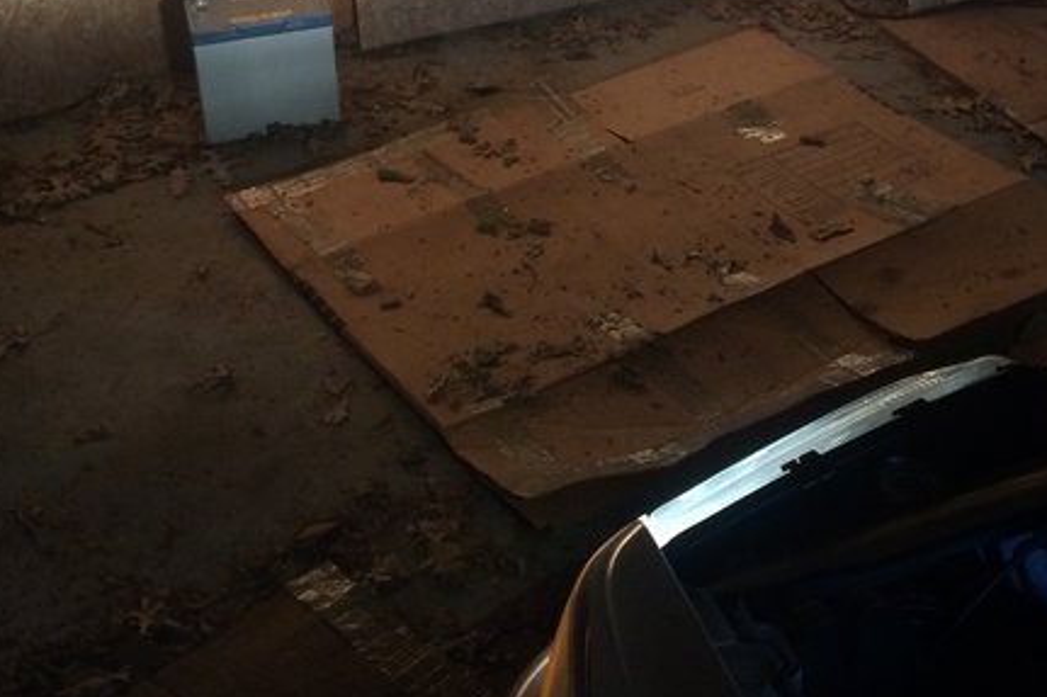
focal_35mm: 56
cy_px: -5
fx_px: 1628
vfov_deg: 23.2
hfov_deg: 35.5
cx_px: 644
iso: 200
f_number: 2.2
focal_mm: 4.15
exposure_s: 1/30
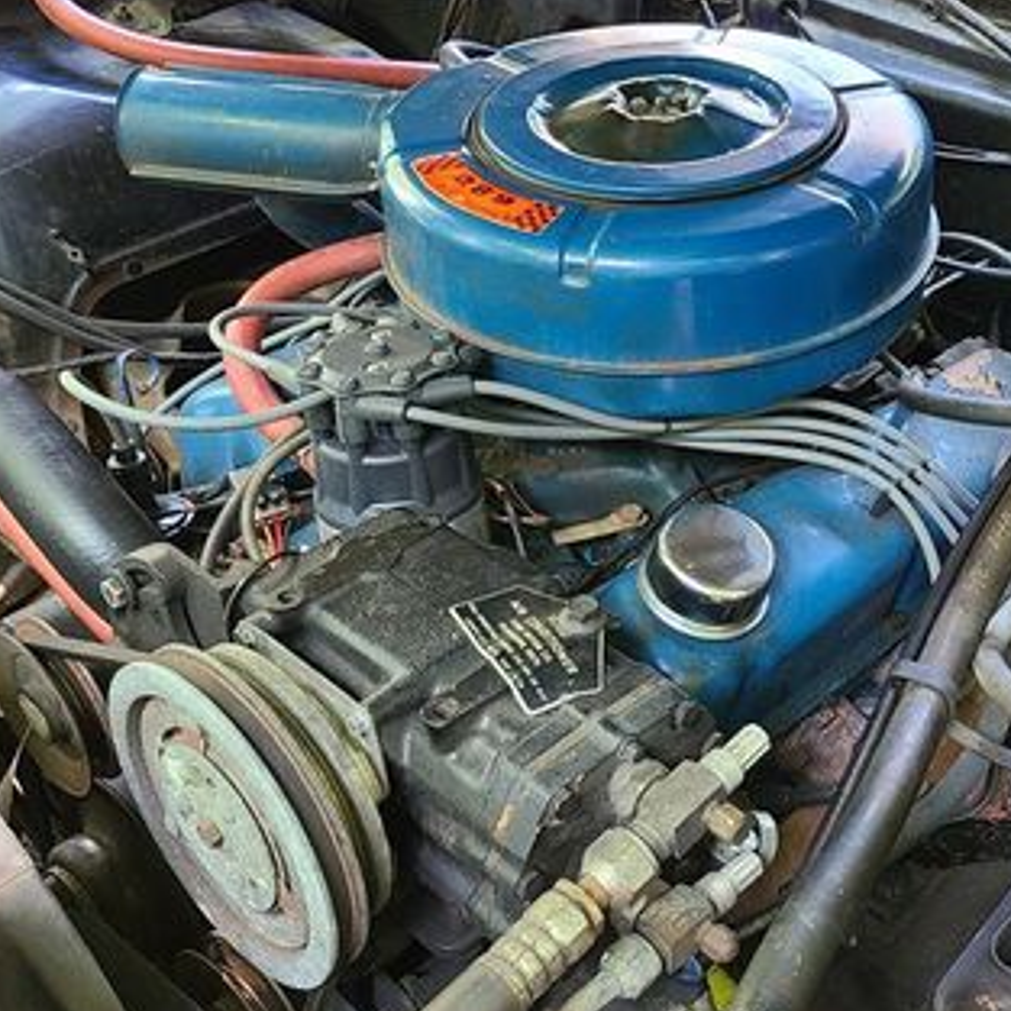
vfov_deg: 36.0
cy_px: 459
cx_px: 791
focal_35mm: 47
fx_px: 1553
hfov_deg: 35.1
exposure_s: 1/59
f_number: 1.8
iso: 200
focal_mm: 5.4
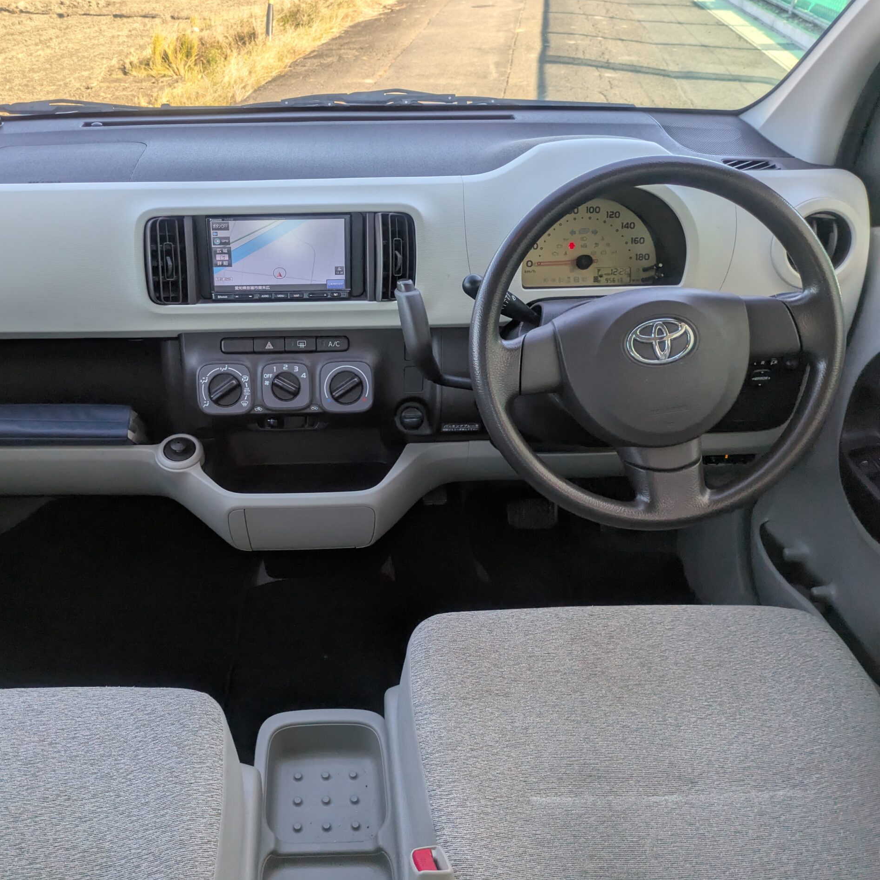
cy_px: 437
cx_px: 350
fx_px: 863
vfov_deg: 54.0
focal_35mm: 30
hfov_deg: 53.6
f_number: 1.89
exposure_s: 1/413
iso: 48
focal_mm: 5.43
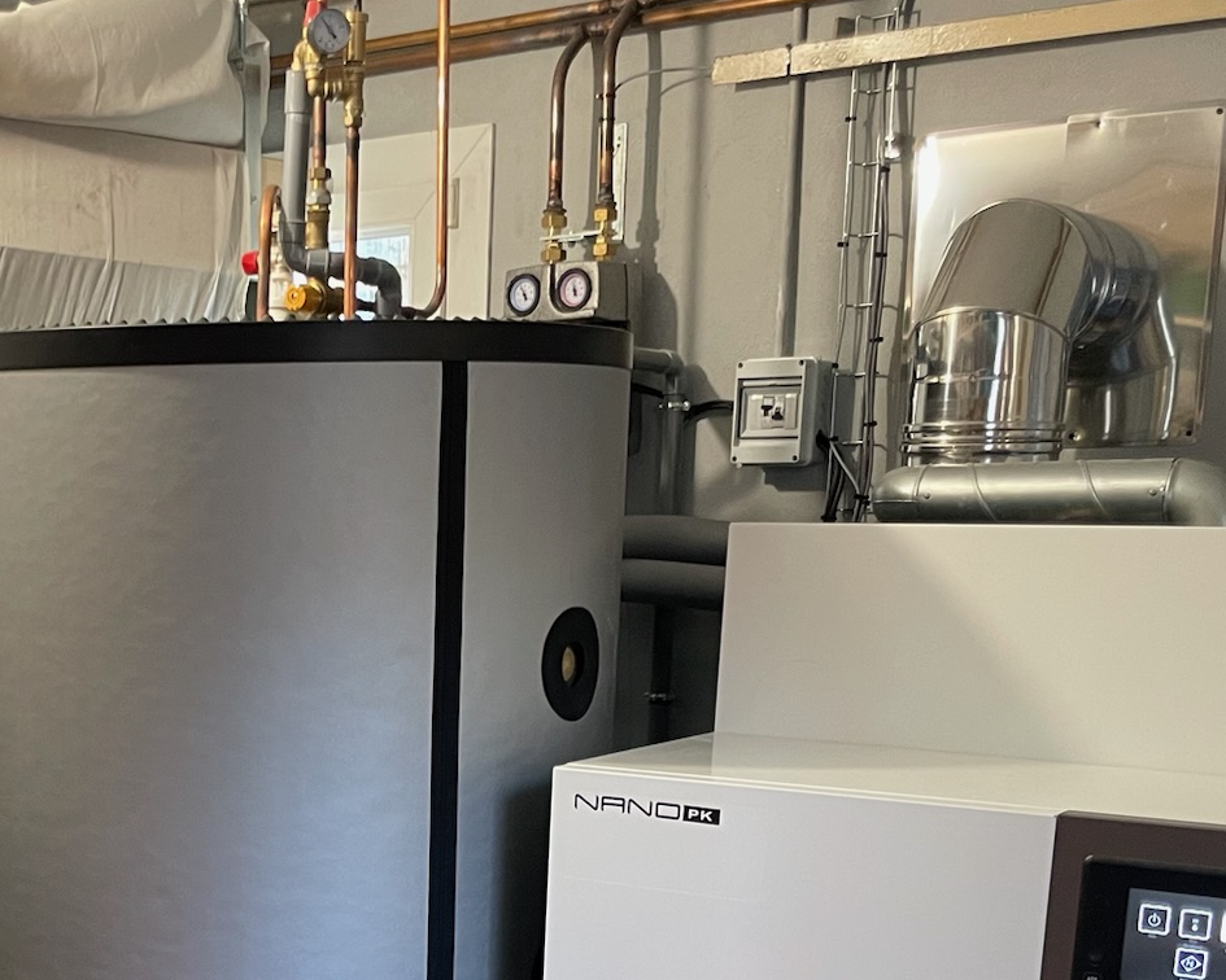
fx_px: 1996
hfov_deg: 33.0
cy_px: 990
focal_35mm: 55
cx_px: 219
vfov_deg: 26.1
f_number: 1.6
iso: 250
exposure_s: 1/50
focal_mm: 4.2
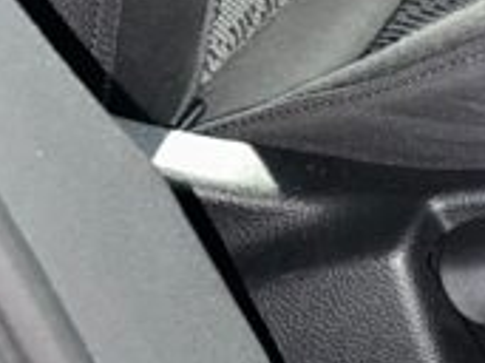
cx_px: 1072
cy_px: 10
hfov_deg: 13.8
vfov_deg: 13.1
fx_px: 1568
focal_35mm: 112
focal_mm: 6.86
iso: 200
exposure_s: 1/4
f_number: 1.78
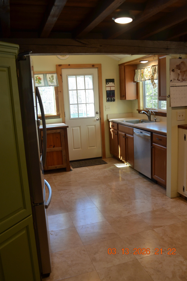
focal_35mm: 30
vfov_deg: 61.9
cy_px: 140
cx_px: 94
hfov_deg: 43.6
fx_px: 234
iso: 400
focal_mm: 20
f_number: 5
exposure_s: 1/100
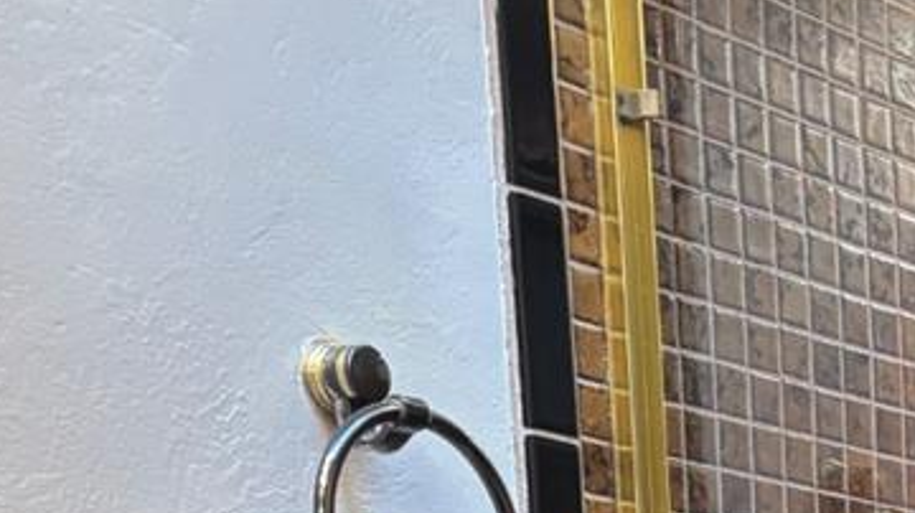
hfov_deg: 16.9
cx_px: 1252
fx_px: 2861
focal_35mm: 118
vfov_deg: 8.7
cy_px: 1477
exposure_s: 1/60
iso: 160
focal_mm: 5.96
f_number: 1.6
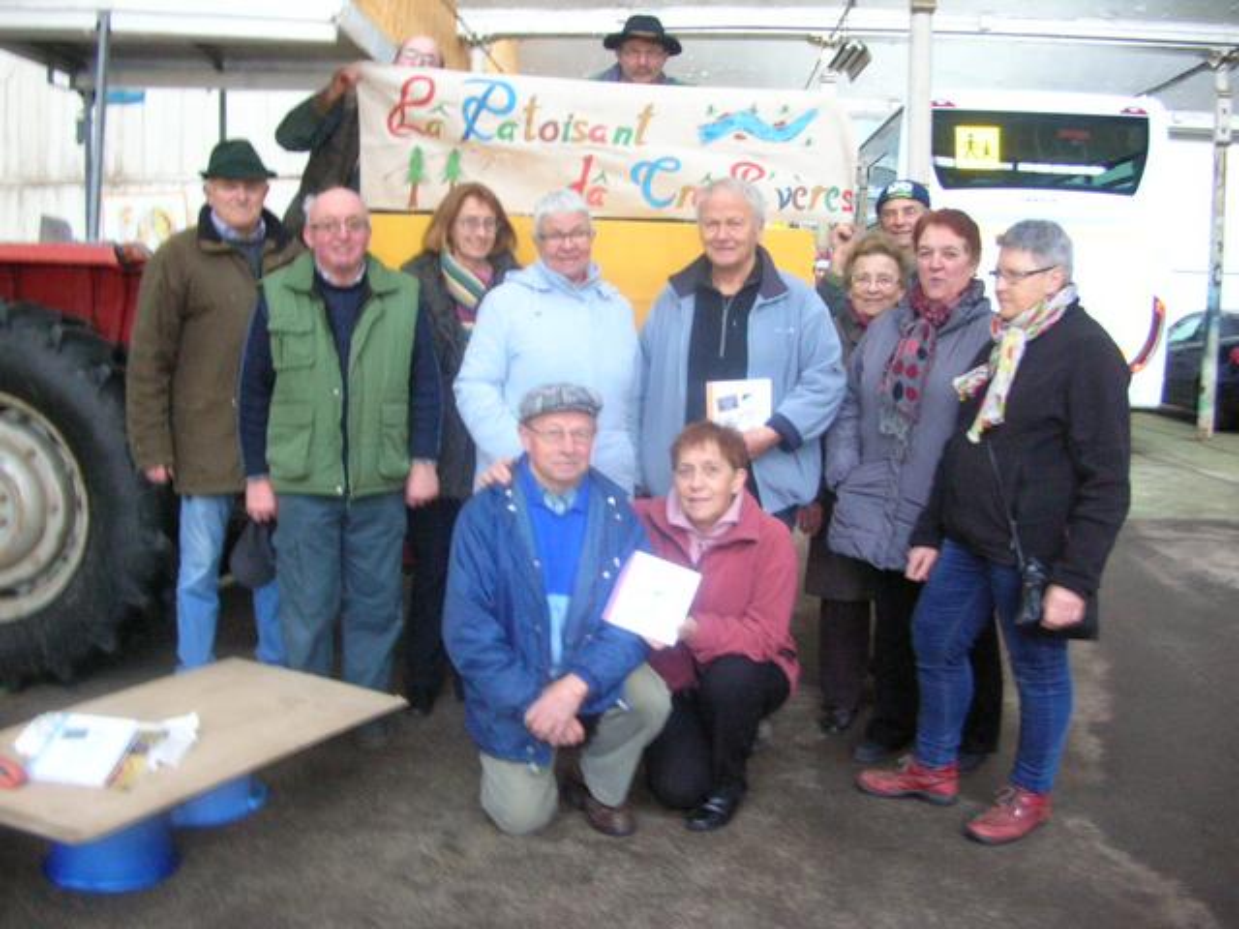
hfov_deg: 52.6
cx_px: 620
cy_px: 464
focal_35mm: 35
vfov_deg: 40.7
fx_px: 1253
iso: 200
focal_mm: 5.8
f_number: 2.8
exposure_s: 1/4.6
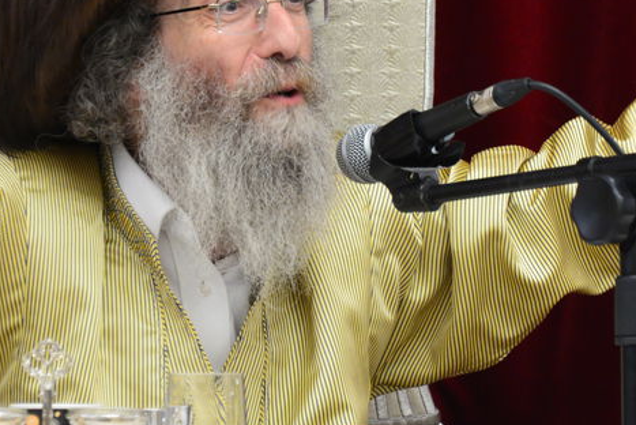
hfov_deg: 2.3
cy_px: 116
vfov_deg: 1.5
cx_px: 264
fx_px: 15892
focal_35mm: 899
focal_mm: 300
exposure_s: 1/100
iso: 1250
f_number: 5.6
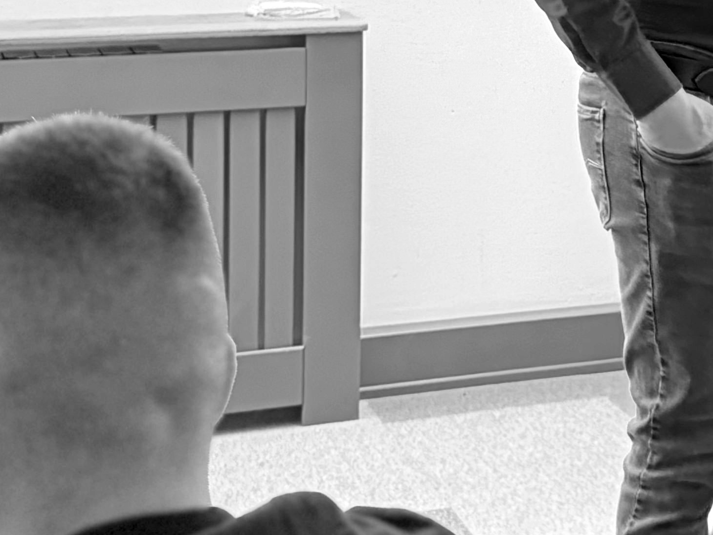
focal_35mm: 94
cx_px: 704
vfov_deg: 15.3
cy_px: -73
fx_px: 1936
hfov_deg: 20.2
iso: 800
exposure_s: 1/43
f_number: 1.78
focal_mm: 6.76
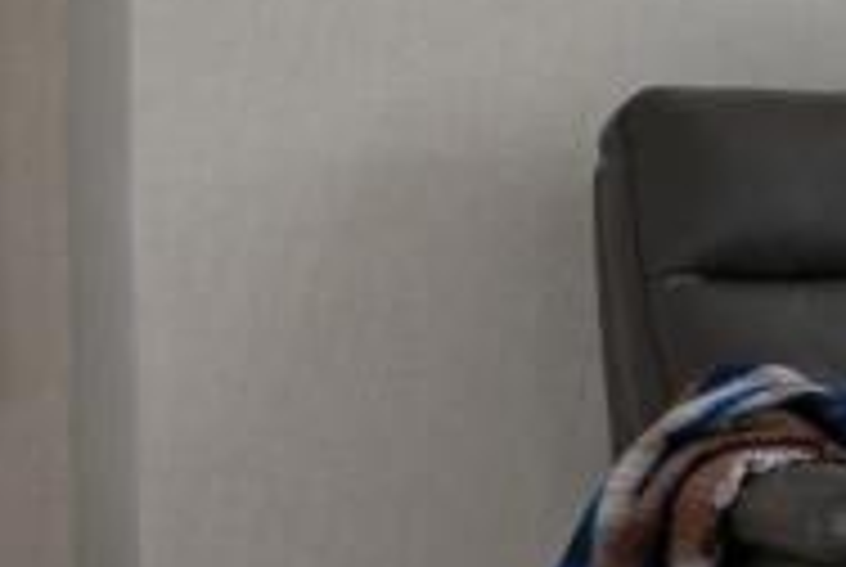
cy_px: 137
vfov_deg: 15.7
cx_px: 2228
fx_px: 2048
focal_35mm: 87
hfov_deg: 13.4
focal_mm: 16
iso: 200
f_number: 8
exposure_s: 1/20
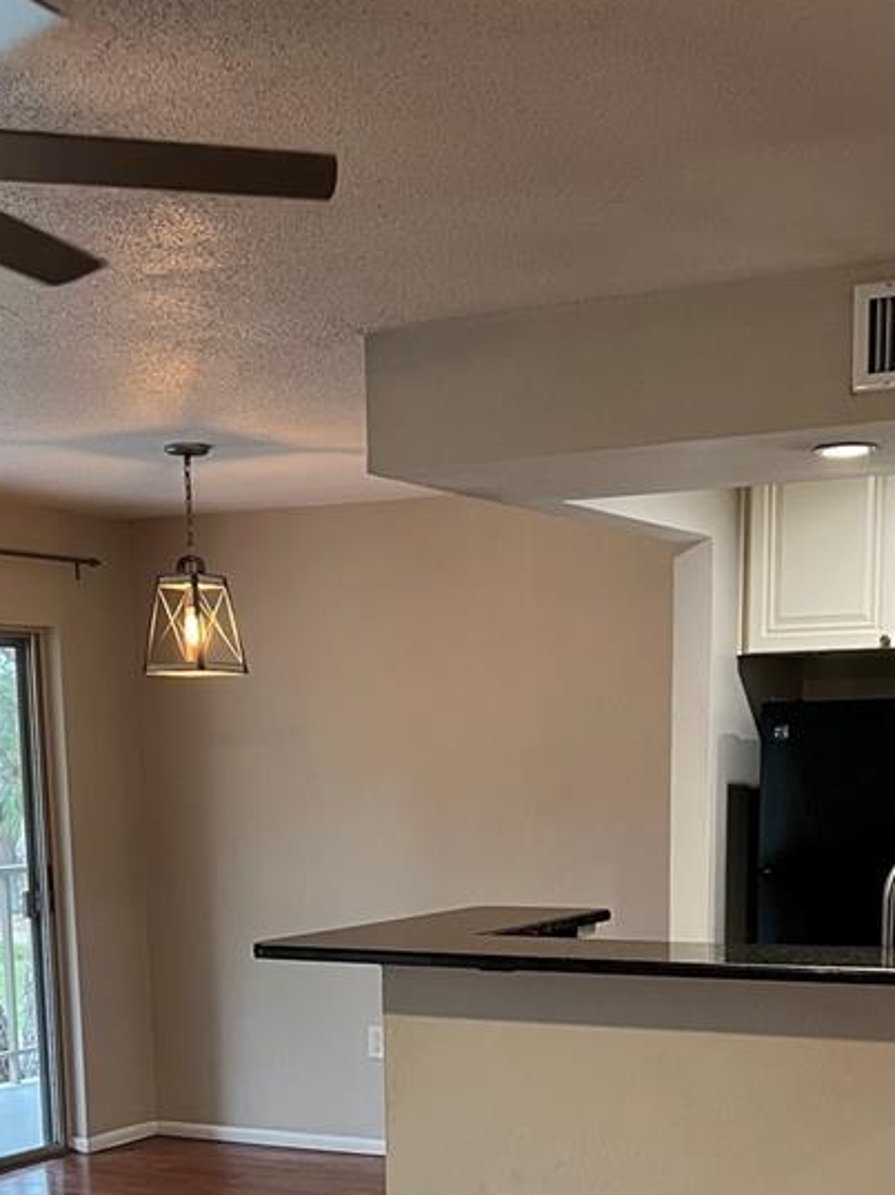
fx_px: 2001
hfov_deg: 25.2
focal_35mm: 58
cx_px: 506
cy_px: 1139
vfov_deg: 31.2
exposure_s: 1/60
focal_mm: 5.7
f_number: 1.5
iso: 200
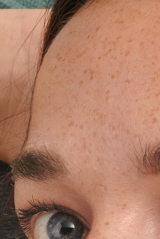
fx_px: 2033
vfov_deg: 6.4
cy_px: 585
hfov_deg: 4.5
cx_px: 217
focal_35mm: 305
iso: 2000
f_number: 22
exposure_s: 1/200
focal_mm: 60
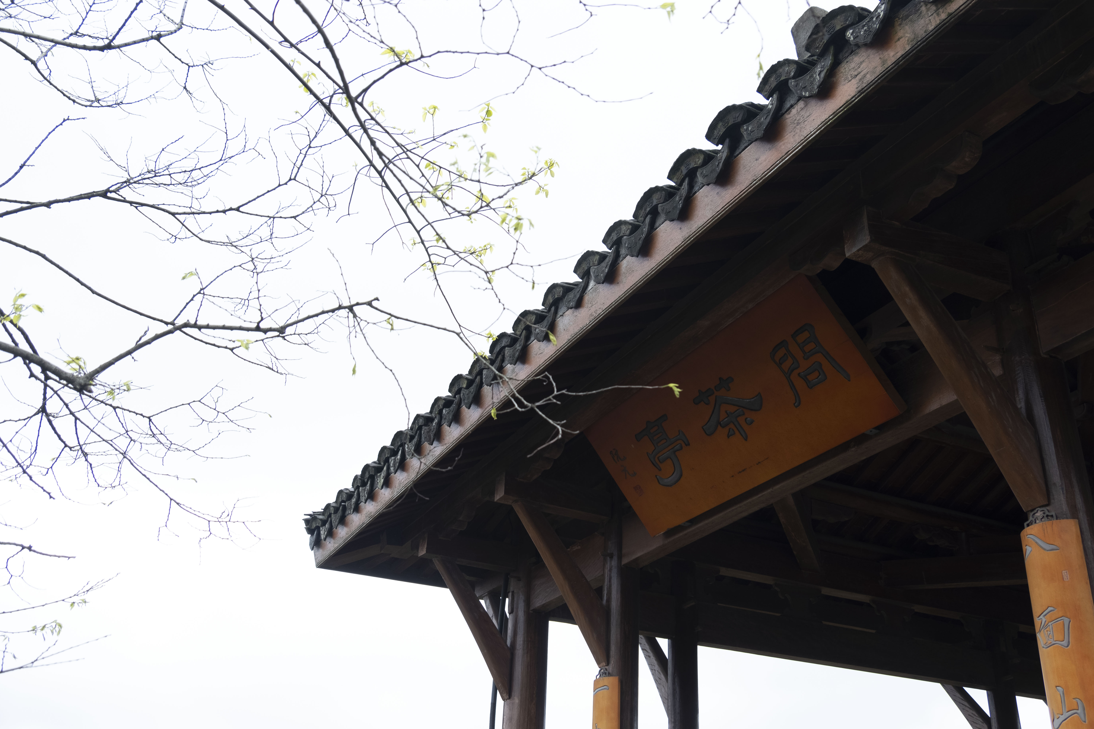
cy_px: 364
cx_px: 547
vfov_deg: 35.1
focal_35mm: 38
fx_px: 1155
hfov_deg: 50.7
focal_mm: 25.4
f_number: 5.6
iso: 400
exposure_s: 1/60
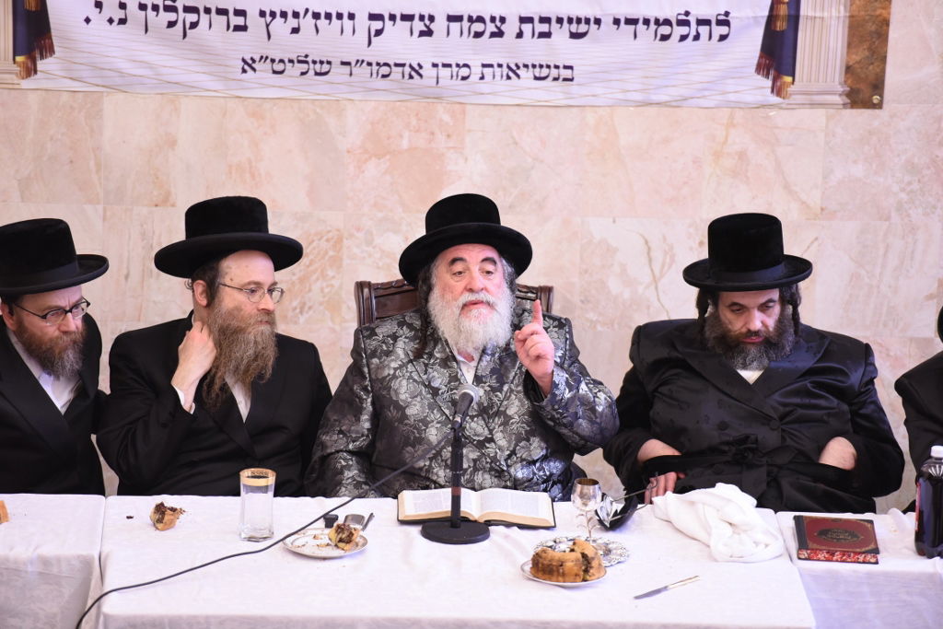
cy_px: 314
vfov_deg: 6.9
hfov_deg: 10.3
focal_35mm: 200
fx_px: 5239
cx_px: 472
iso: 2500
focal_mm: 200
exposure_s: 1/250
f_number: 3.2
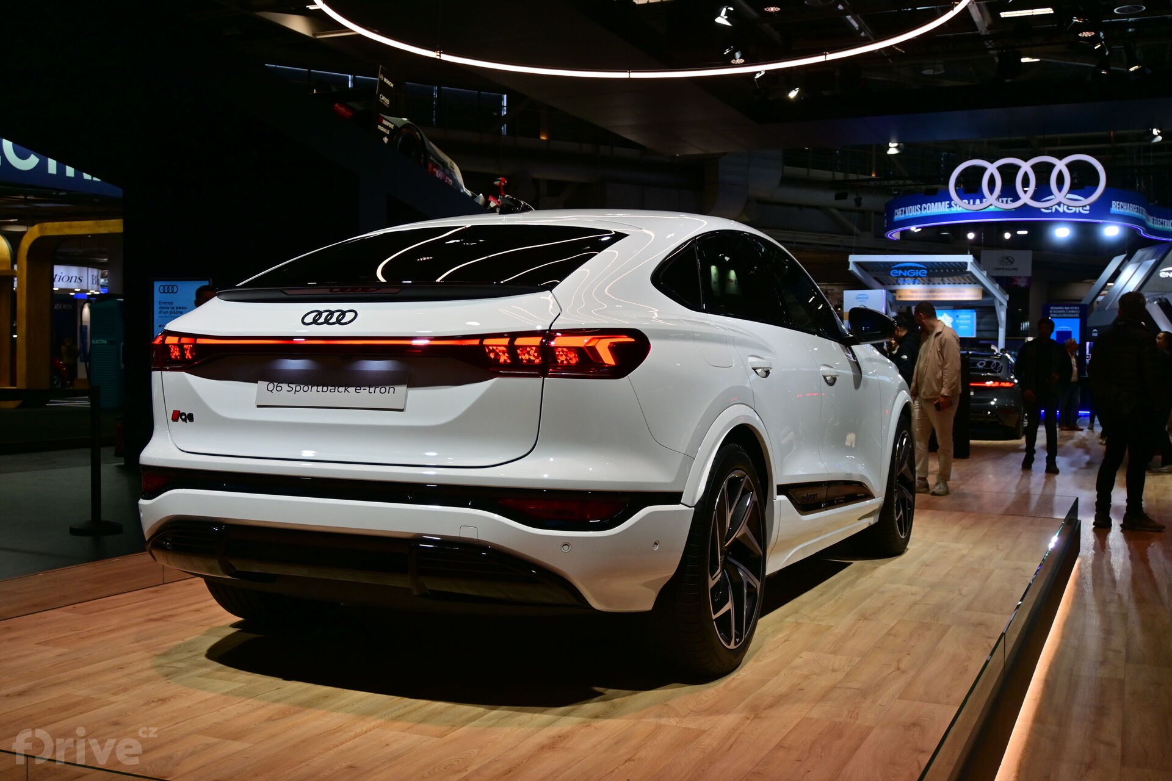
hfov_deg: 51.3
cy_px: 390
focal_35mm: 38
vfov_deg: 35.5
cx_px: 586
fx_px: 1221
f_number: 4.2
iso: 320
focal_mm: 25
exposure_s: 1/500
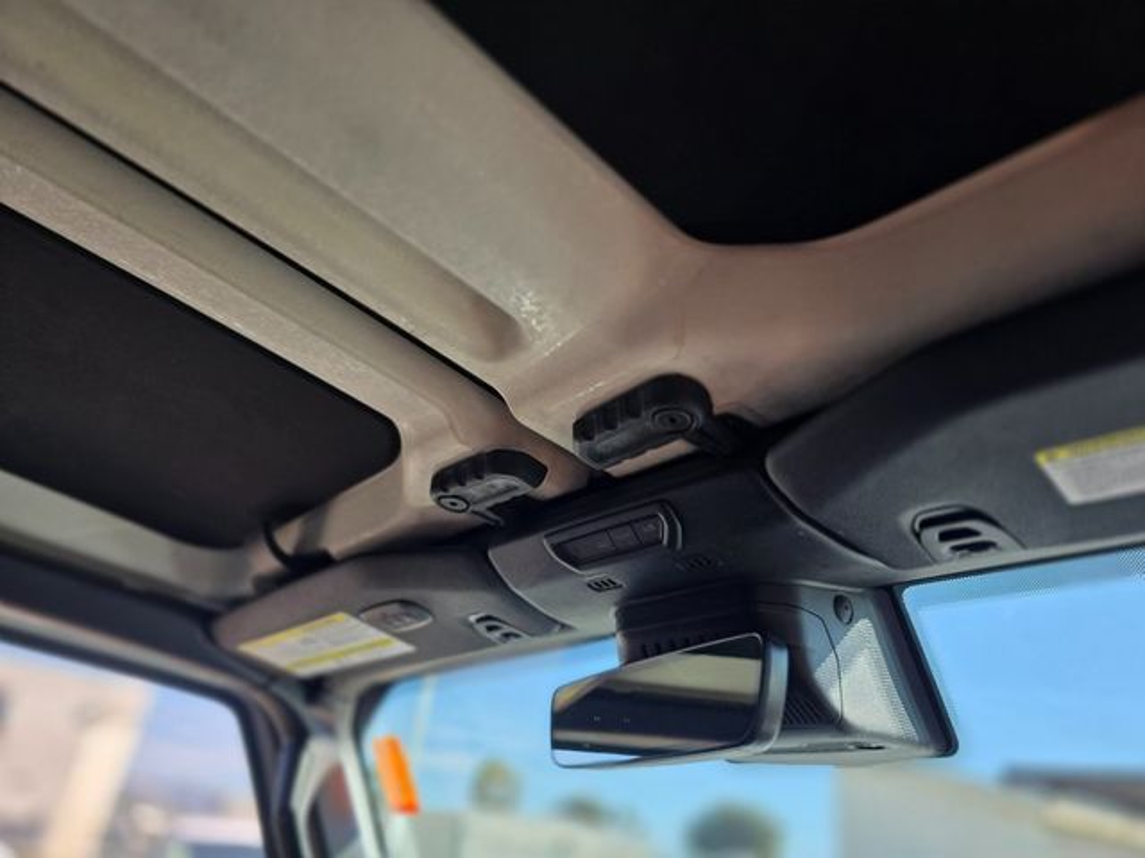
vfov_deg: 58.9
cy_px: 429
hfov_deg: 73.9
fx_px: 761
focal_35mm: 23
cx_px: 572
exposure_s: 1/1372
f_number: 1.7
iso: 80
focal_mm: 6.3
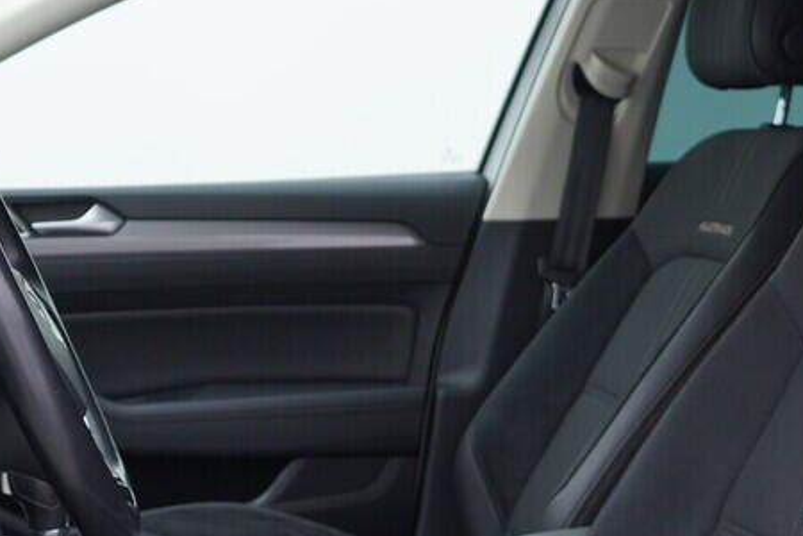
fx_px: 1829
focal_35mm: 82
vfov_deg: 16.7
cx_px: 171
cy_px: 260
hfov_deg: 24.4
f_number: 3.2
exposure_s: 1/50
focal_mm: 24
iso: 125
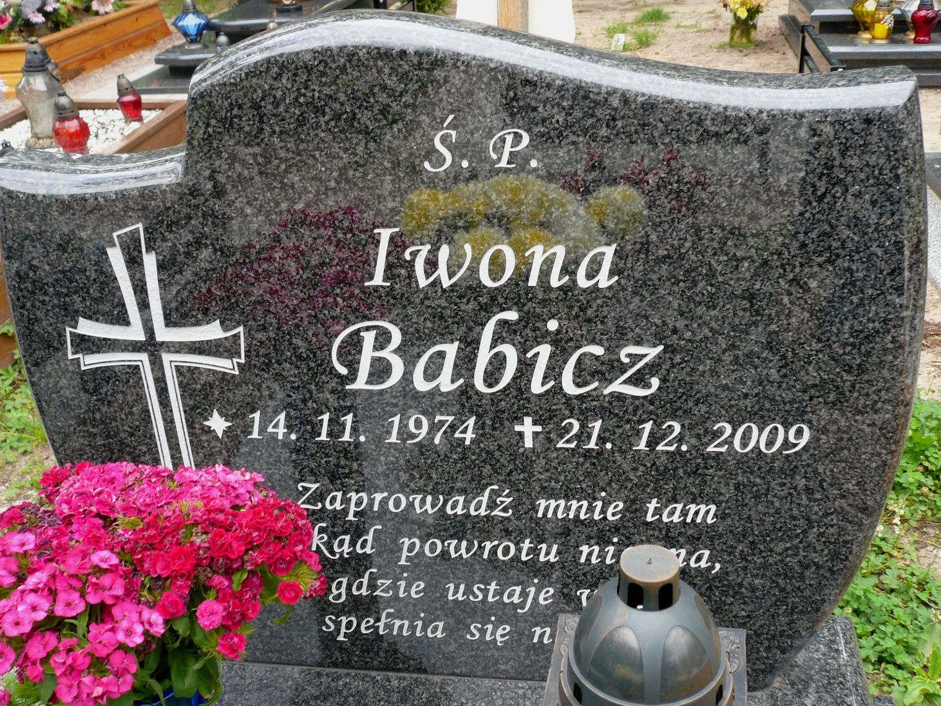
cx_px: 475
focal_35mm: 38
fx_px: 1033
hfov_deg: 49.0
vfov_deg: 37.7
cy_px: 357
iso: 100
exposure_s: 1/60
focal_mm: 6.1
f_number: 3.1
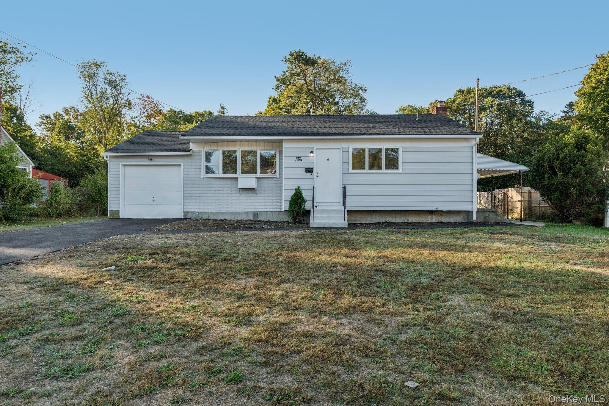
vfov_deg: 59.5
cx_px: 304
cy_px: 203
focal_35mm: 21
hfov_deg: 81.2
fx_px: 355
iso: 320
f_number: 8
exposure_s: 1/250
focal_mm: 21
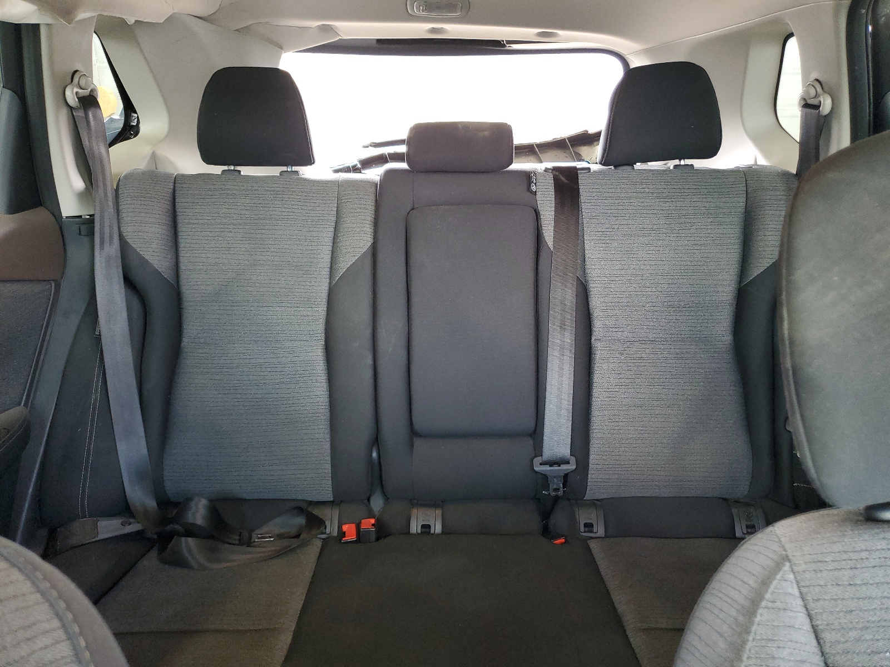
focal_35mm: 26
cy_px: 334
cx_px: 445
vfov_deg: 53.1
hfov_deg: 67.3
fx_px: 668
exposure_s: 1/60.2
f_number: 1.5
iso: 178
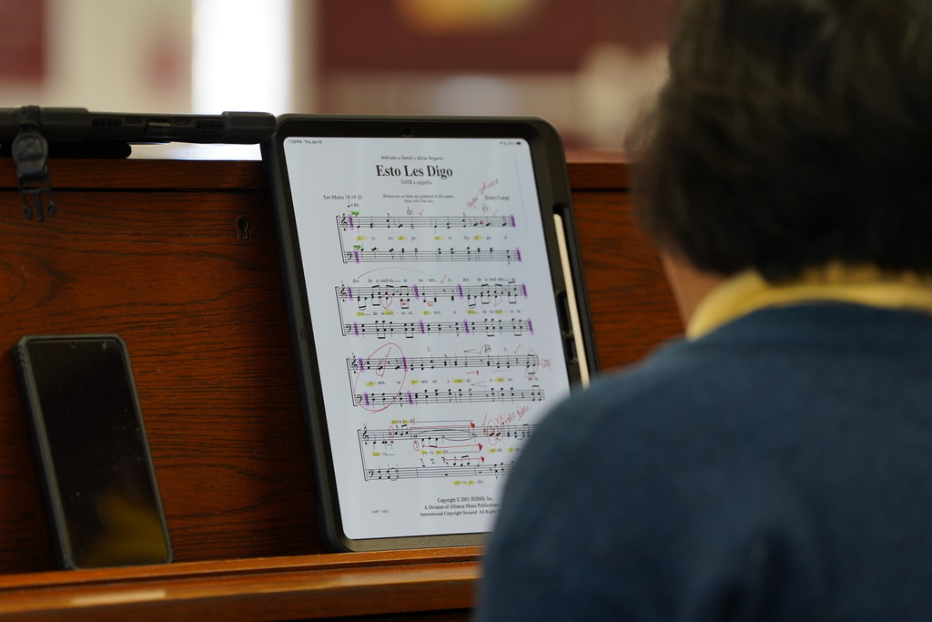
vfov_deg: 6.9
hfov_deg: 10.3
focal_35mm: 200
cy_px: 311
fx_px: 5178
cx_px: 466
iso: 1250
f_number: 3.5
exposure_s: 1/250
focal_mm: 200
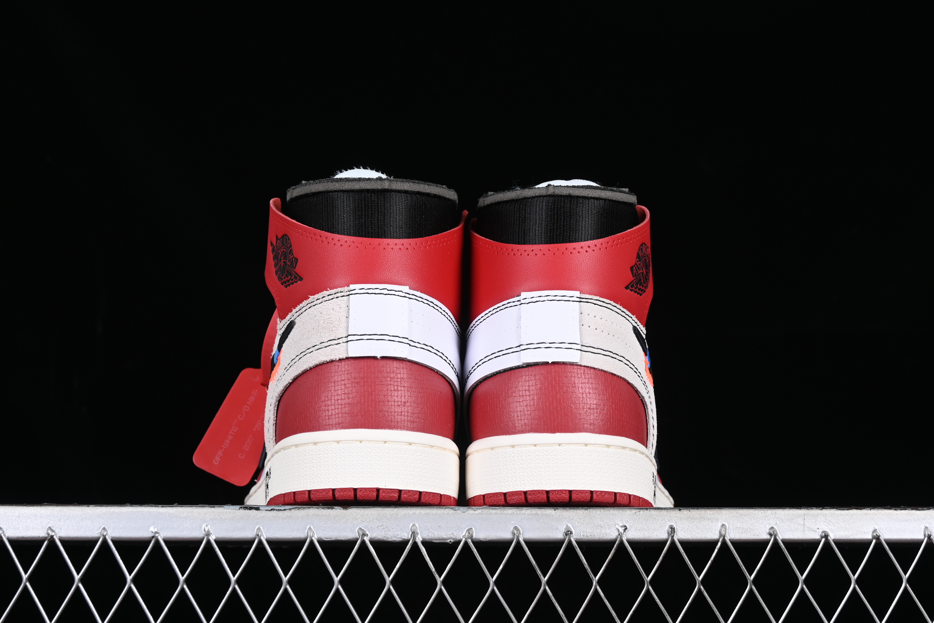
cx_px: 467
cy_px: 312
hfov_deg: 28.6
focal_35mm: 70
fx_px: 1829
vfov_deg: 19.3
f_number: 8
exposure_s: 1/80
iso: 160
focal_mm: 47
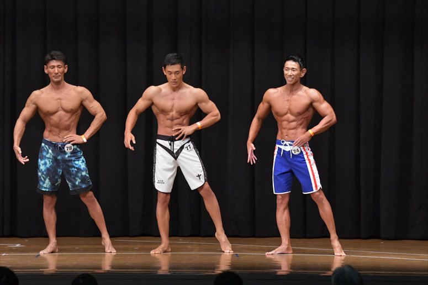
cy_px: 142
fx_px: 2222
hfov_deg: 11.0
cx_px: 214
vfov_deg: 7.3
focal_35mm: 187
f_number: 5.6
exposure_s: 1/400
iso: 6400
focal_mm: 125
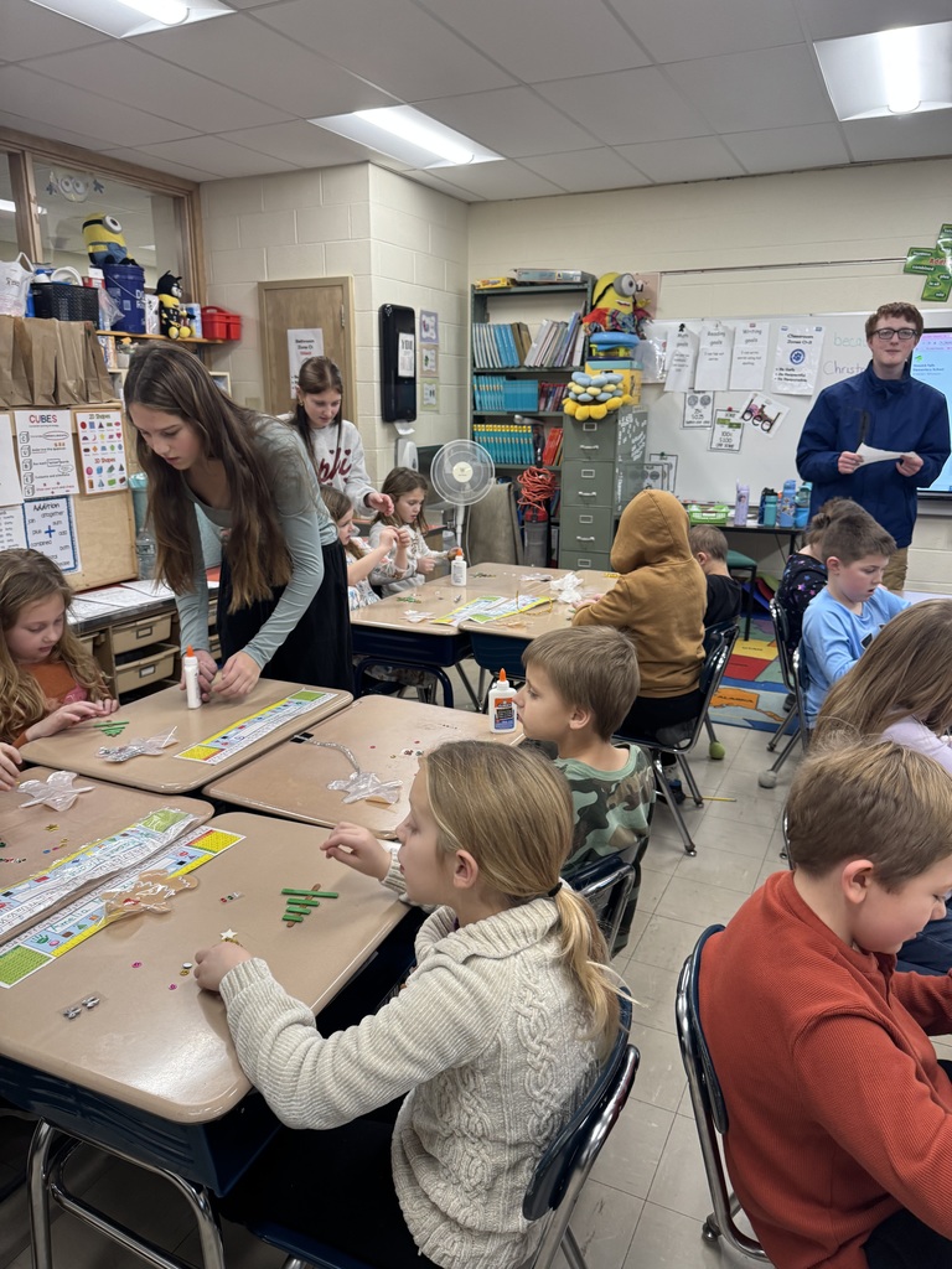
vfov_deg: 71.6
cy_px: 634
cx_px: 476
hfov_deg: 56.8
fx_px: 880
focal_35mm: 24
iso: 200
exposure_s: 1/120
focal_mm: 6.76
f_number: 1.78
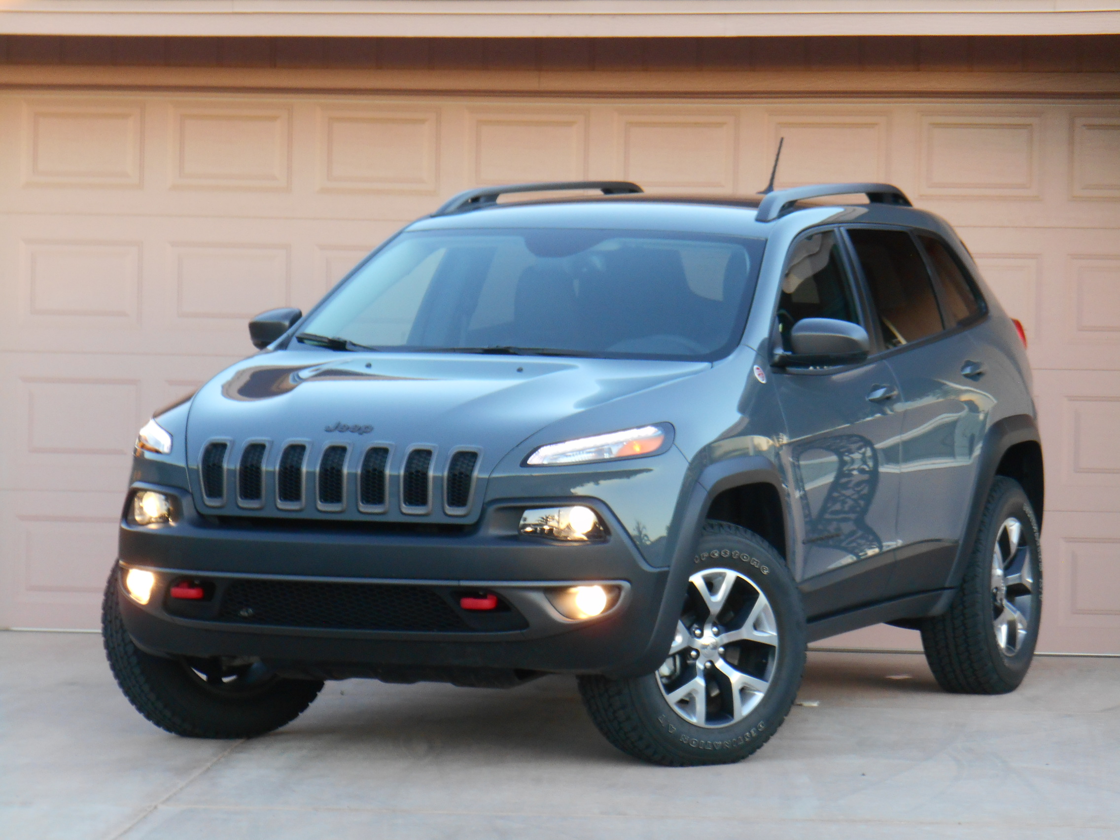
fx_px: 5889
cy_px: 420
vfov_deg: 8.2
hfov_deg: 10.9
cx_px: 560
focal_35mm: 182
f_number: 6.4
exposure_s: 1/30
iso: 220
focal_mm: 32.9
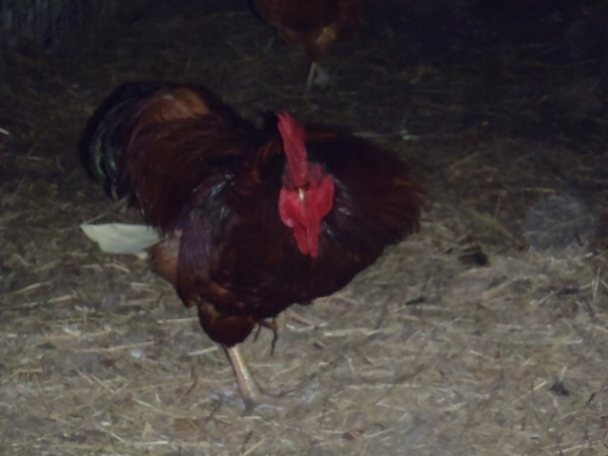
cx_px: 304
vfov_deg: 12.6
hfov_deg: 16.7
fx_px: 2073
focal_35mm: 118
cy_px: 228
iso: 800
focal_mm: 21.22
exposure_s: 1/100
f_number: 5.5
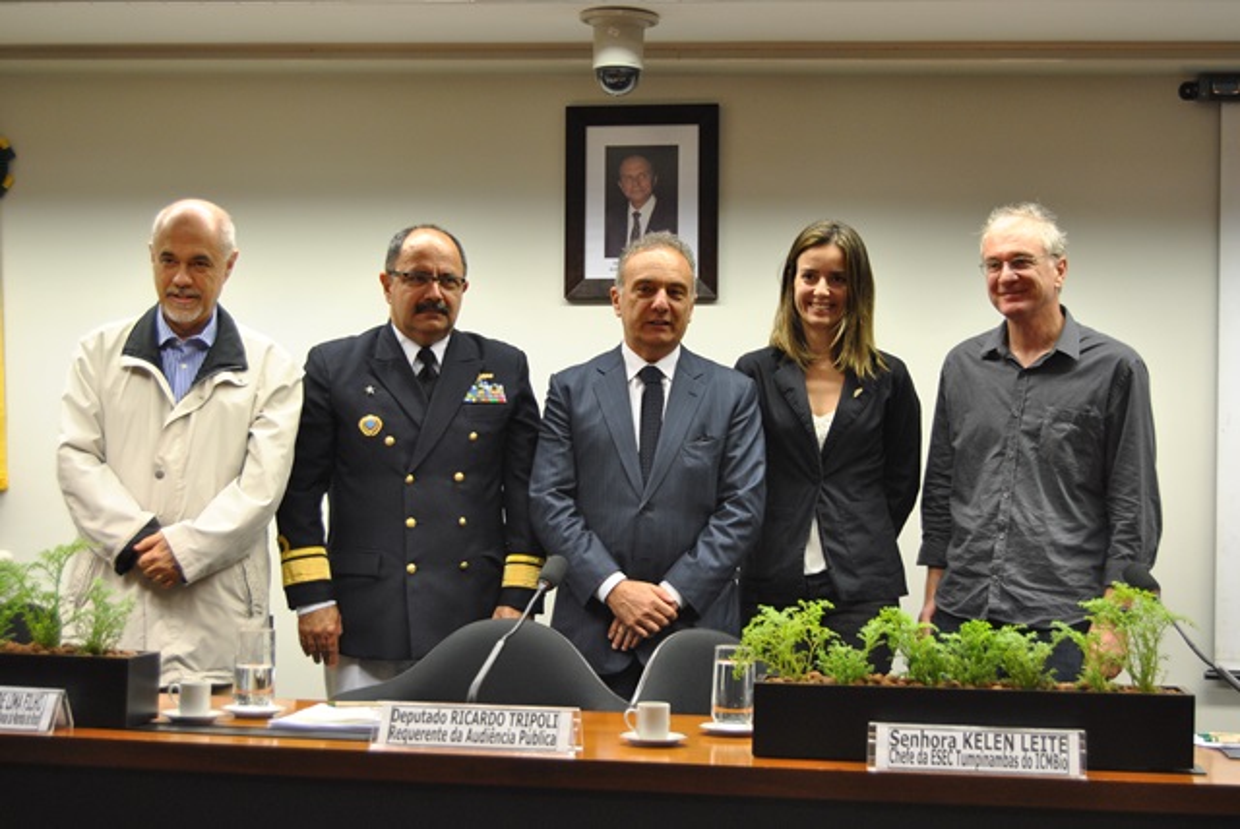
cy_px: 414
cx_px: 620
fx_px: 2172
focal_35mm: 63
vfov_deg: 21.6
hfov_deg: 31.9
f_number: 5
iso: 400
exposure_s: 1/30
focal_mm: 42
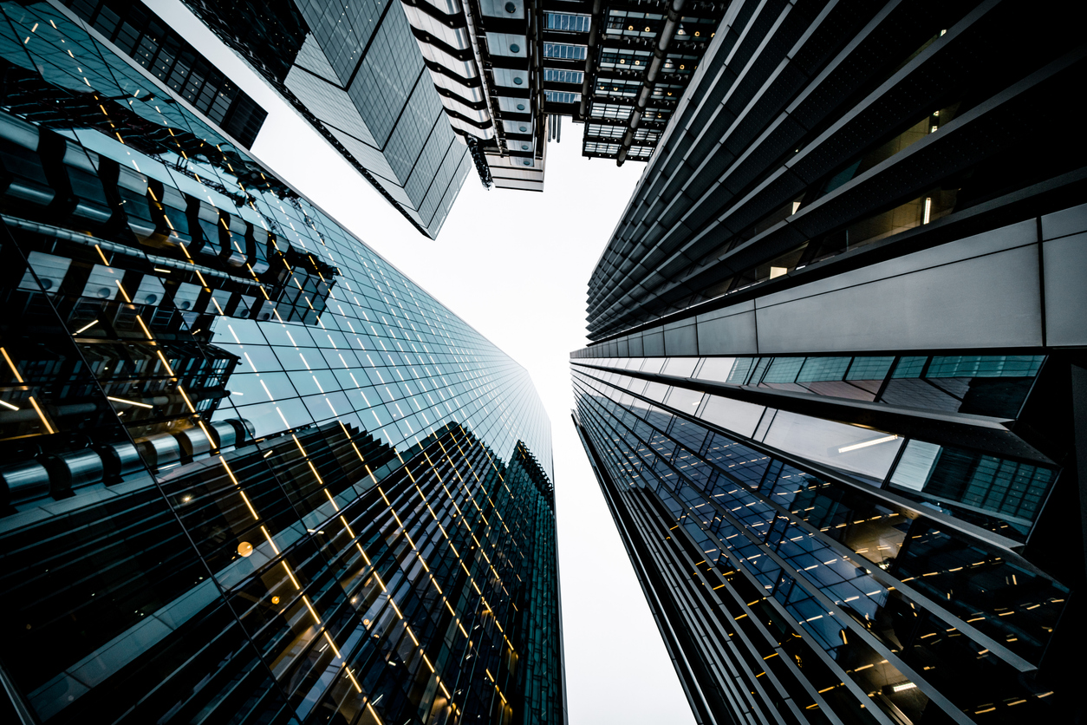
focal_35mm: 12
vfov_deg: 90.0
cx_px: 544
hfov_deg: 112.6
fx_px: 362
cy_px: 362
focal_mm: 12
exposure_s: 1/160
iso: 100
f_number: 5.6
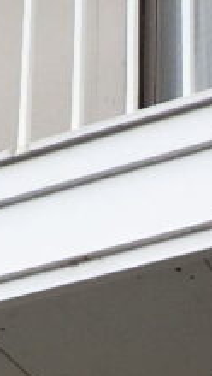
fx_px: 1417
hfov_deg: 8.5
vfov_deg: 14.0
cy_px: 602
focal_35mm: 142
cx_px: 251
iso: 125
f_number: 4.2
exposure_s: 1/200
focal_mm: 5
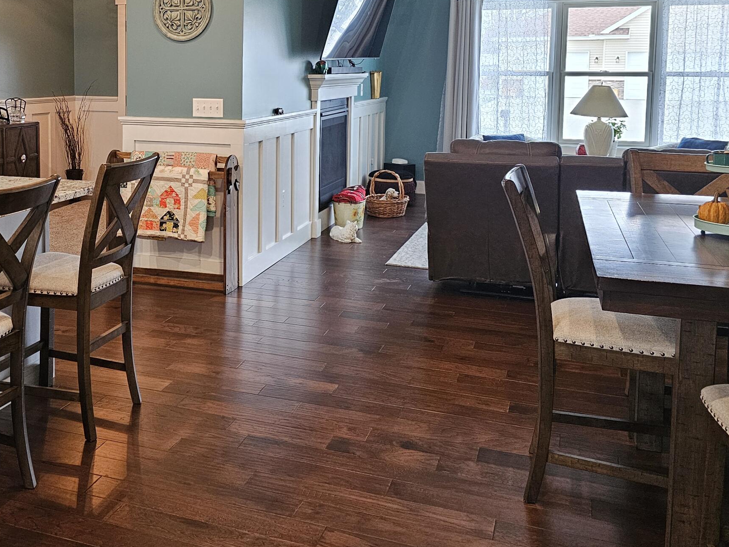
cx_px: 202
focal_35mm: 40
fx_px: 842
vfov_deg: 35.2
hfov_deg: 45.5
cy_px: 139
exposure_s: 1/120
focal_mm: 6.3
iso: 640
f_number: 1.7
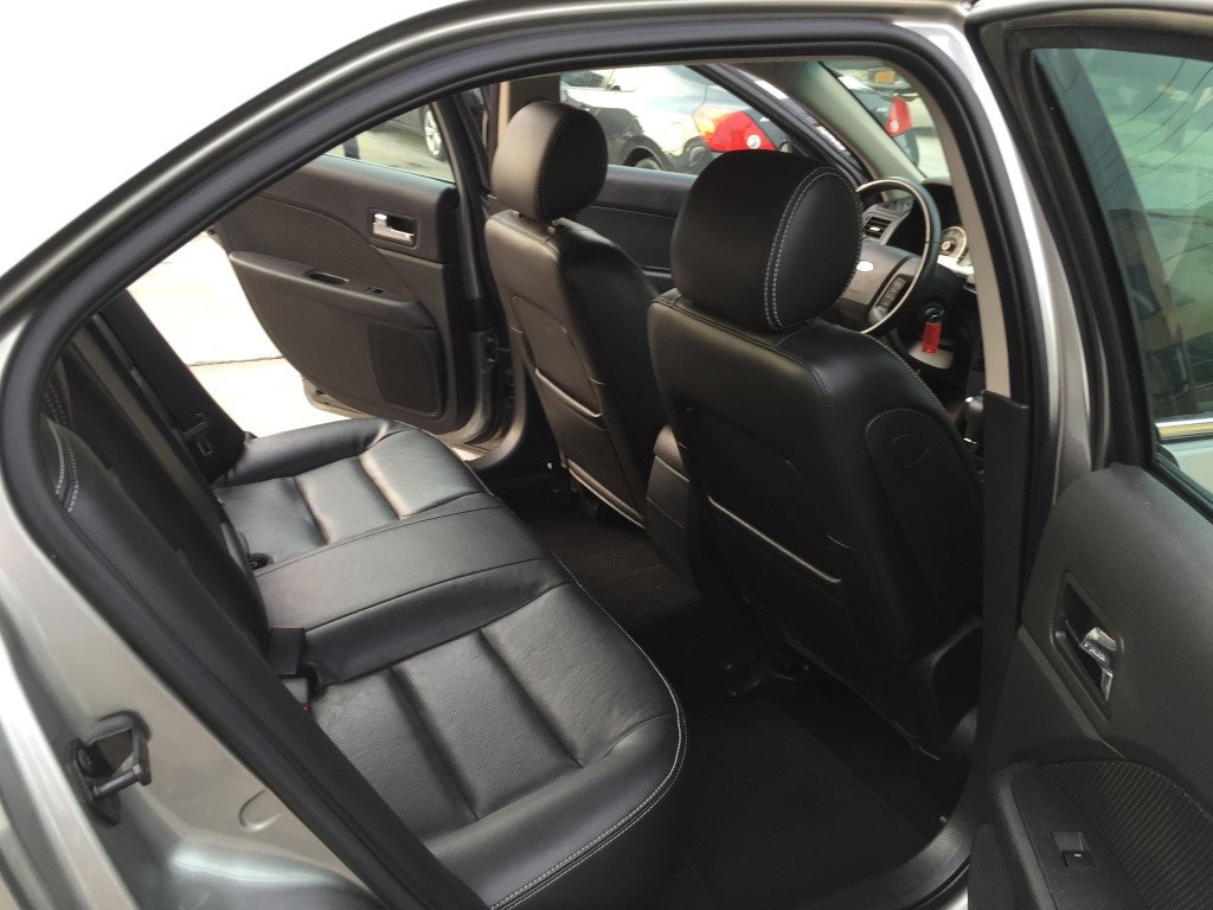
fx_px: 1016
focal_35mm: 29
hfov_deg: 61.7
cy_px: 455
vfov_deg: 48.2
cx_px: 606
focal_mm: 4.15
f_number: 2.2
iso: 40
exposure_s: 1/120
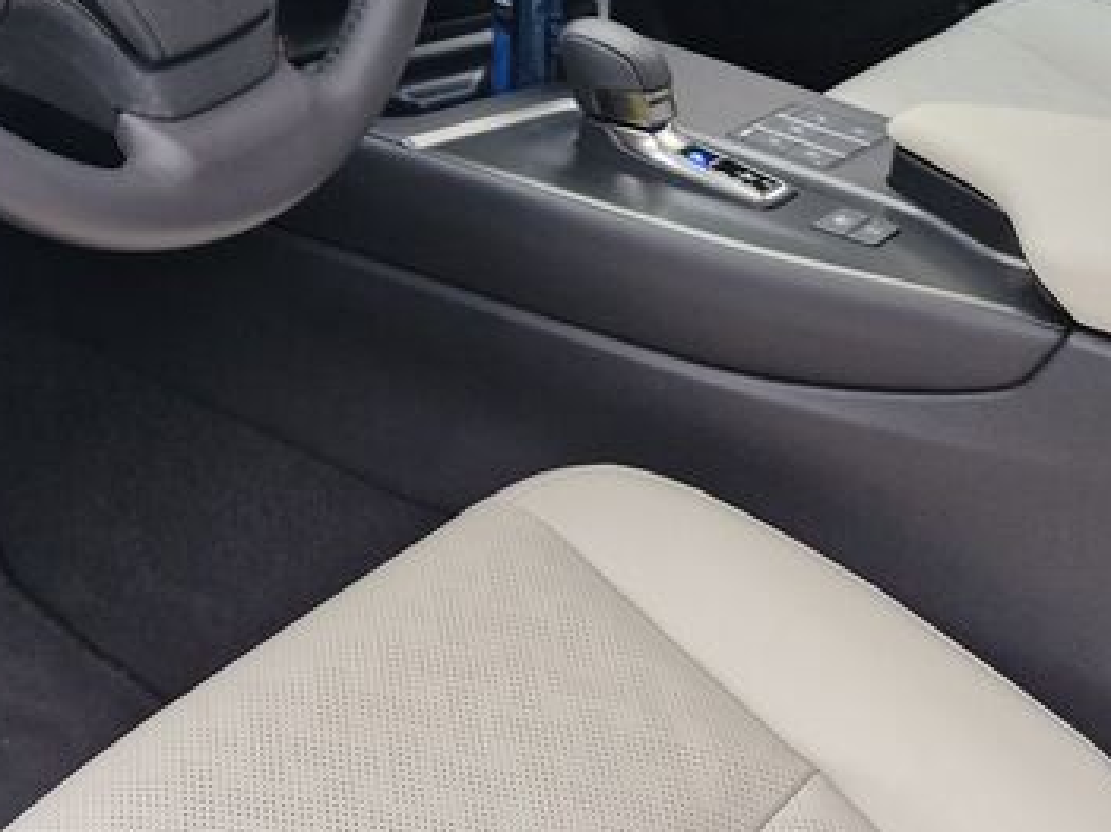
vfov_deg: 23.8
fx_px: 1797
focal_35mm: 56
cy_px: -166
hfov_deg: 32.1
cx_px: 44
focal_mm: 5.54
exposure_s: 1/100
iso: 320
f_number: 1.8
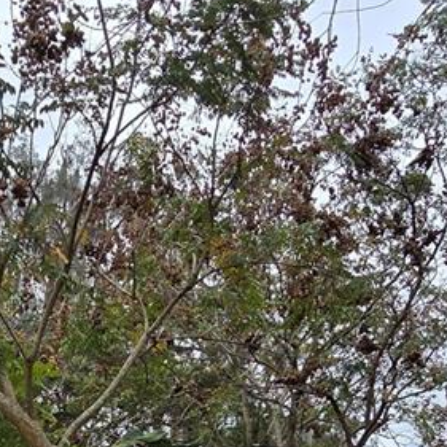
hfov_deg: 32.5
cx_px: 22
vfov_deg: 30.1
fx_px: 716
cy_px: 522
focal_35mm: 49
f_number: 2.2
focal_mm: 2.2
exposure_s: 1/864
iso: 50
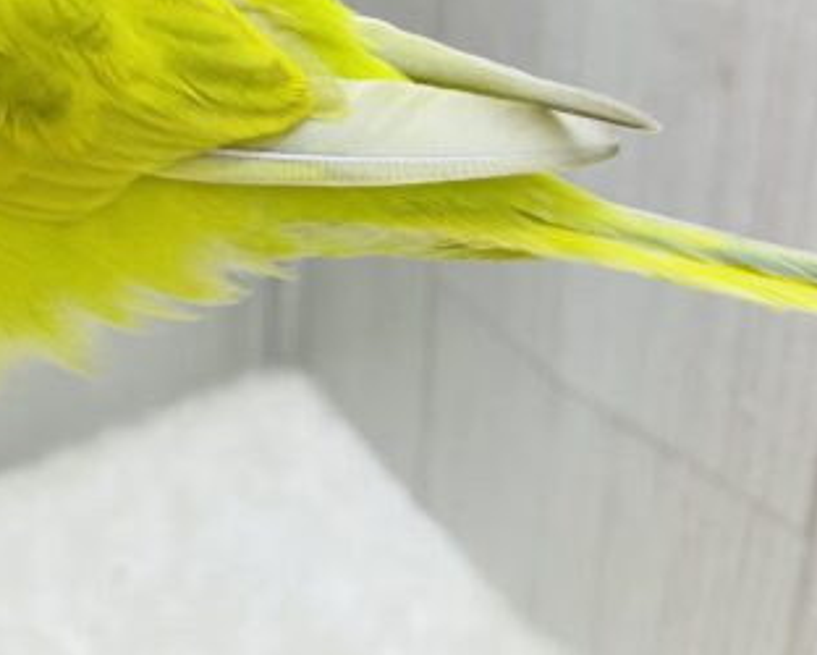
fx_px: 1210
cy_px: 34
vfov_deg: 28.8
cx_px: 154
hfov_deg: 36.0
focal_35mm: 50
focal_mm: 4.25
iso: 50
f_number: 1.8
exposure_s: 1/100
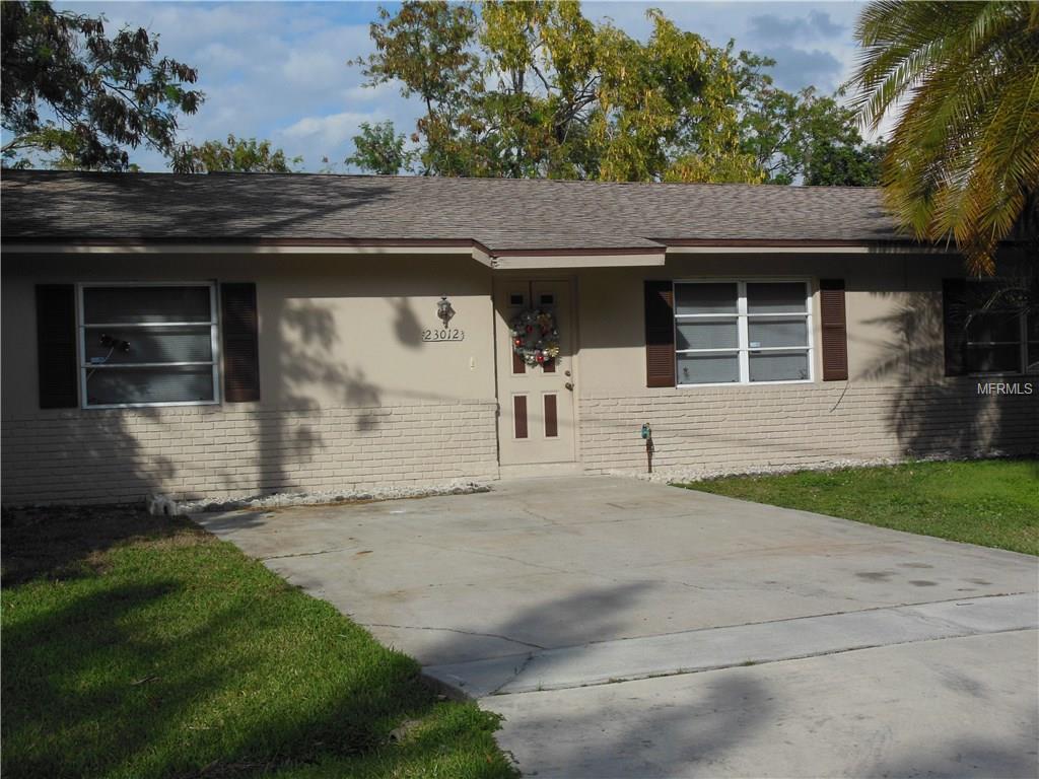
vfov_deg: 29.1
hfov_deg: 38.2
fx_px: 1501
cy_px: 390
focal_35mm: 50
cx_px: 520
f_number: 4
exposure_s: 1/2000
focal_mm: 8.9
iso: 125
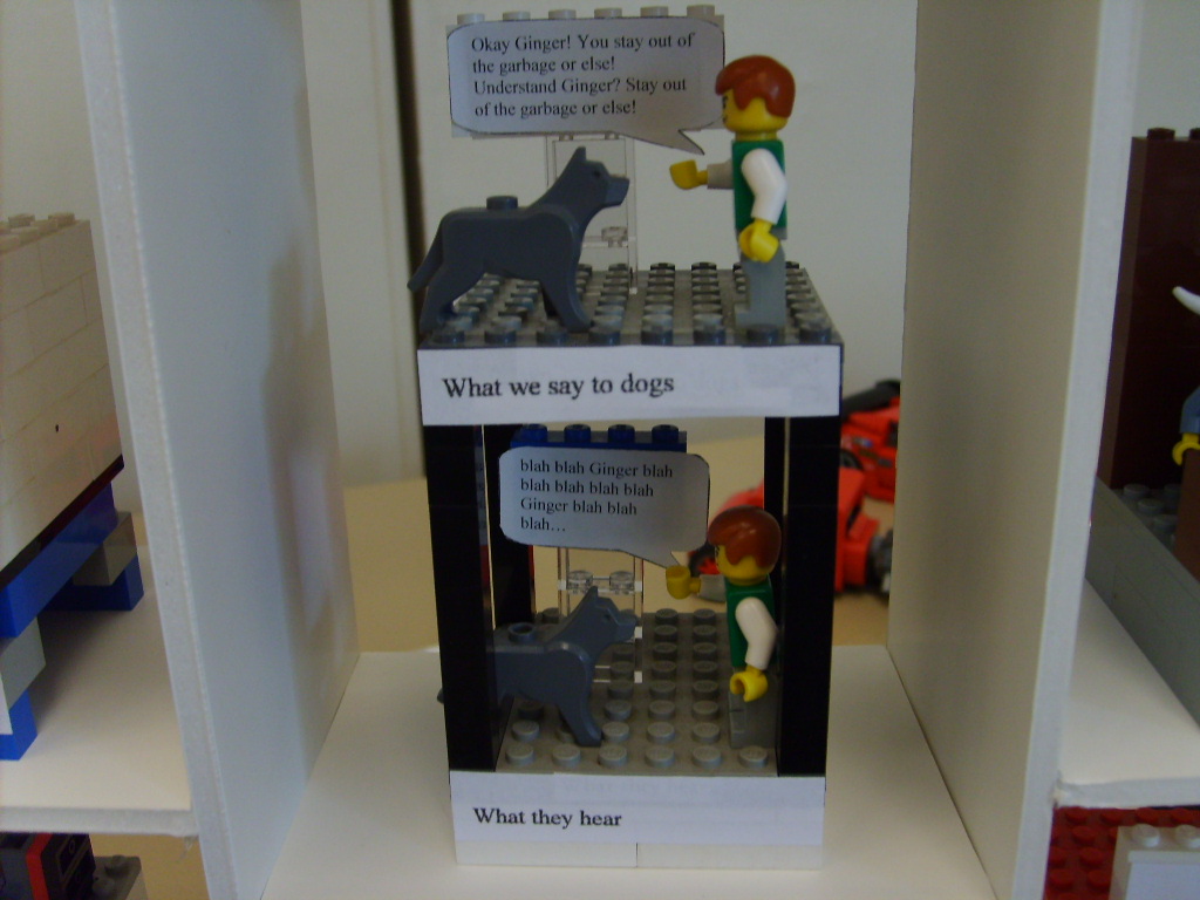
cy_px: 450
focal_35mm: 35
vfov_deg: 40.7
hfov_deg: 52.6
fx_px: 1213
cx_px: 600
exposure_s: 1/30
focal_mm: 5.8
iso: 100
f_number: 2.8
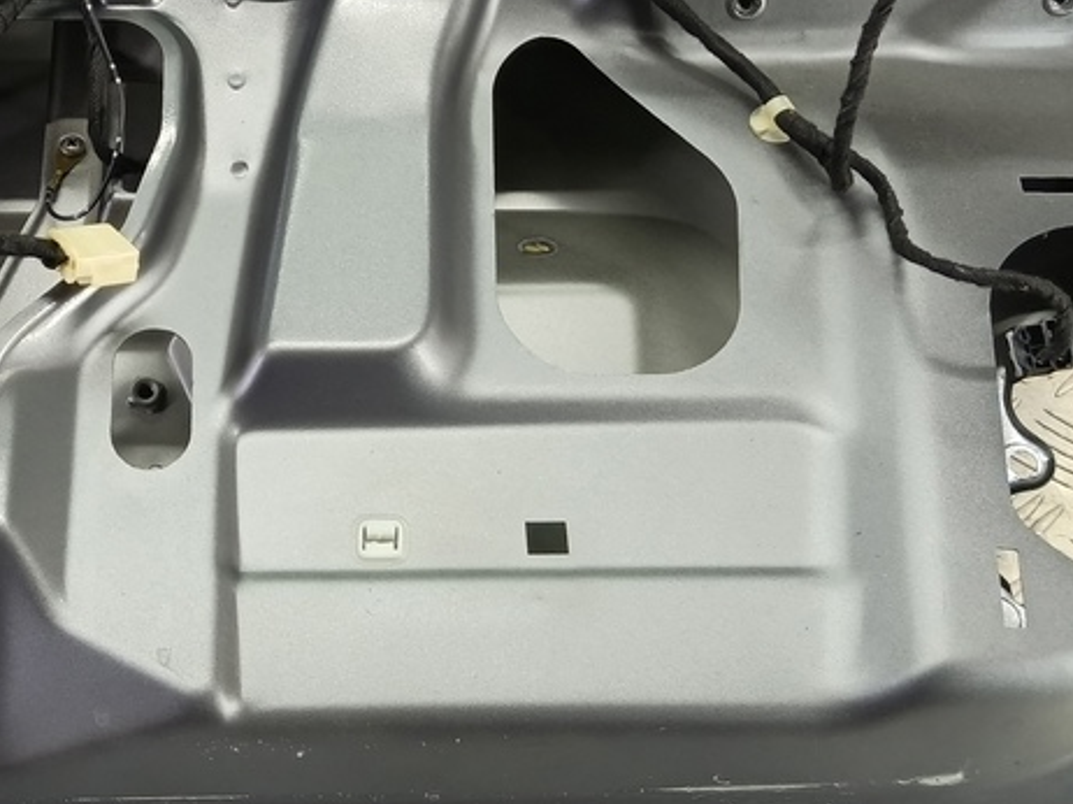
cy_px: 198
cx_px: 274
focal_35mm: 51
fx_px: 1580
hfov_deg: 36.7
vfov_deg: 28.1
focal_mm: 4.11
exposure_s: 1/33.3
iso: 166
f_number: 1.6
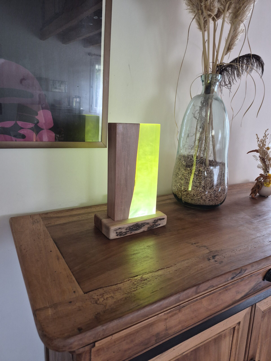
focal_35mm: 23
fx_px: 240
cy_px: 180
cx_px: 136
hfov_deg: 58.9
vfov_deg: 73.9
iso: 400
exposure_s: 1/100
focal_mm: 5.4
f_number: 1.8
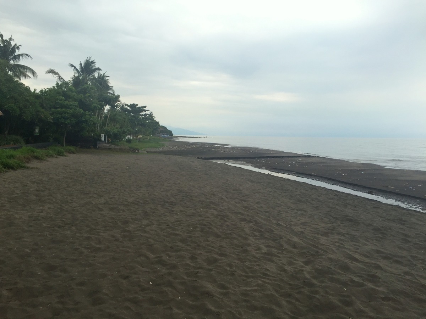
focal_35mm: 29
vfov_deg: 48.2
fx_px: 357
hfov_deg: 61.7
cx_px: 213
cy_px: 160
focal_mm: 4.15
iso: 32
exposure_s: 1/380
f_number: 2.2
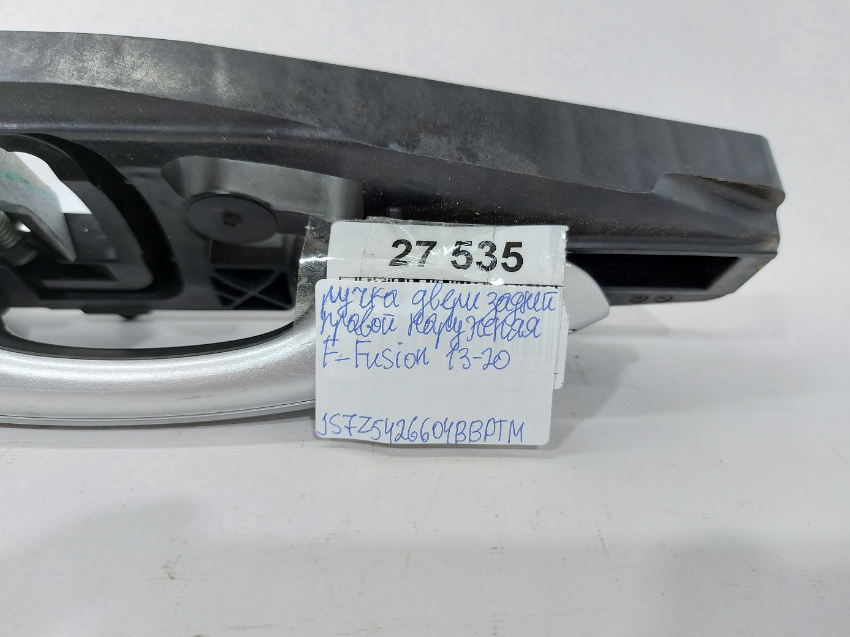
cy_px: 318
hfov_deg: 71.6
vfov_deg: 56.8
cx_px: 425
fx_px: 589
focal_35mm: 24
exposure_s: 1/50
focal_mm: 5.23
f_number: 1.8
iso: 64
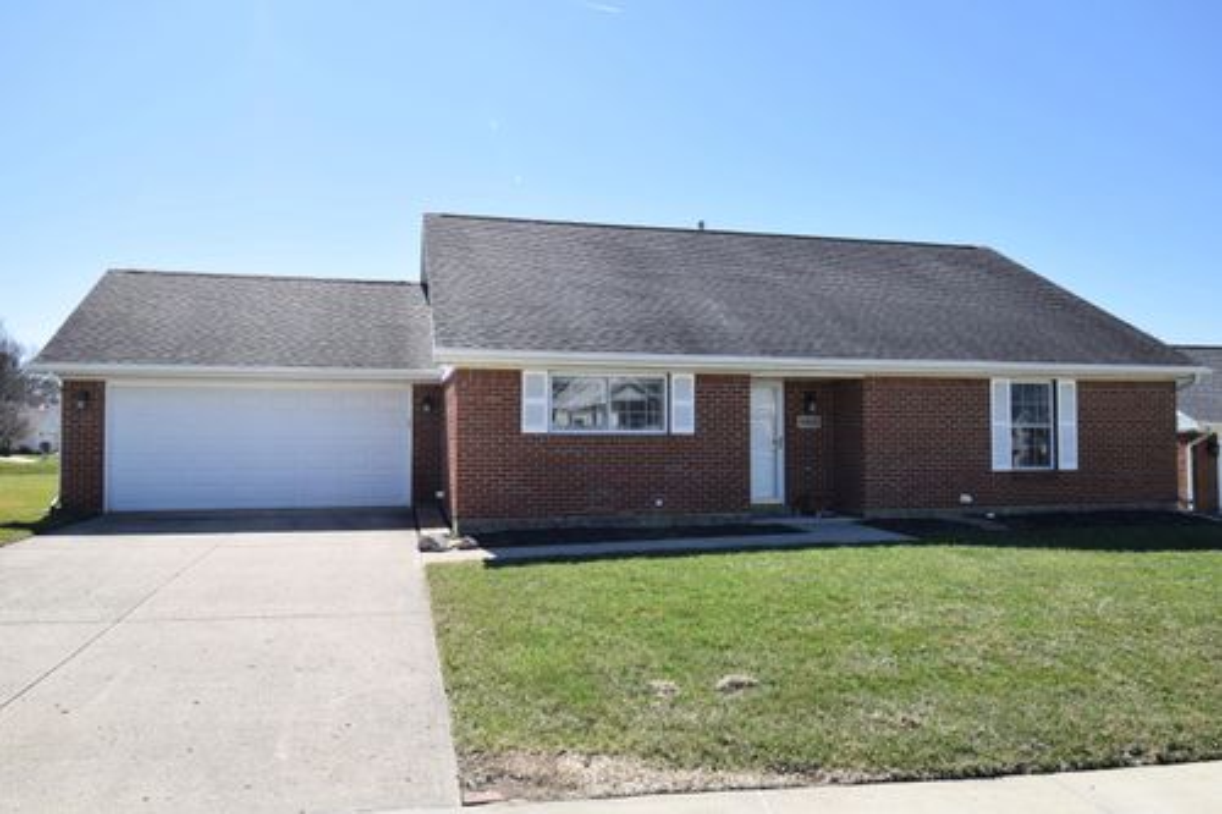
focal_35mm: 22
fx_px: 746
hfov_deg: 78.6
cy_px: 407
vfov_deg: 57.2
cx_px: 611
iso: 100
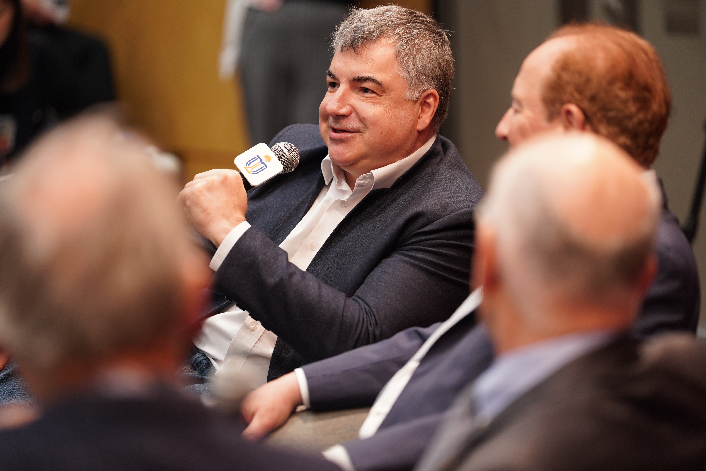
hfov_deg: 11.3
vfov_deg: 7.5
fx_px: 3569
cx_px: 353
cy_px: 236
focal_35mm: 182
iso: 1600
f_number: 2.8
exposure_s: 1/160
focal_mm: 182
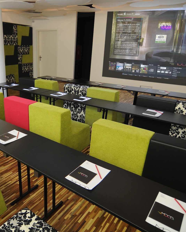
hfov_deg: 52.6
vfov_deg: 66.0
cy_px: 114
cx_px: 47
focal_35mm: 26
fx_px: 179
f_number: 4
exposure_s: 1/13
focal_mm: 12
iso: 200
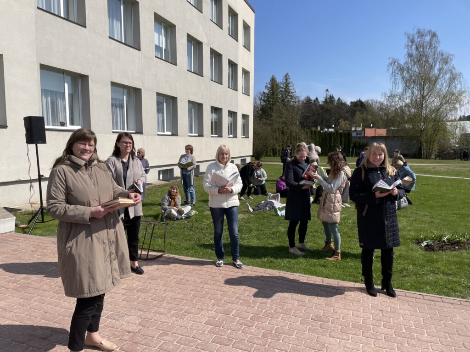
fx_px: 353
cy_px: 176
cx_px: 235
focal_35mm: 26
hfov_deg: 67.3
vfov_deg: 53.1
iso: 32
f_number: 1.6
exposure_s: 1/4651
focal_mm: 4.2
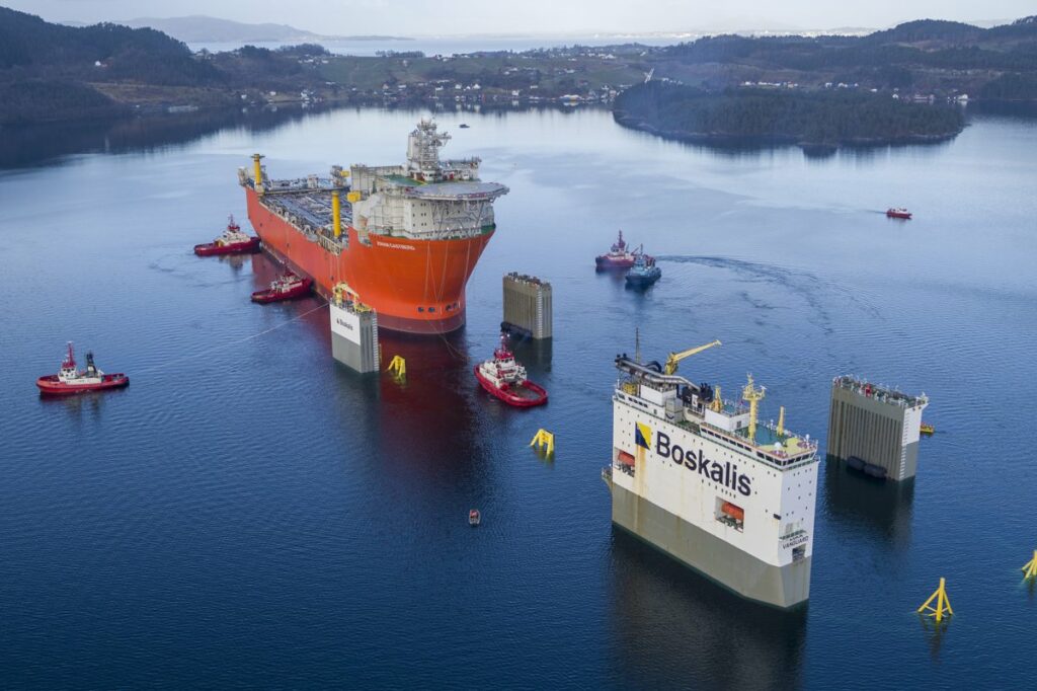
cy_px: 346
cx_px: 518
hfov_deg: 53.1
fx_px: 1037
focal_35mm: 36
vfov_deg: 36.8
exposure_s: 1/25
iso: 100
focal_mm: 24
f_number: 3.2
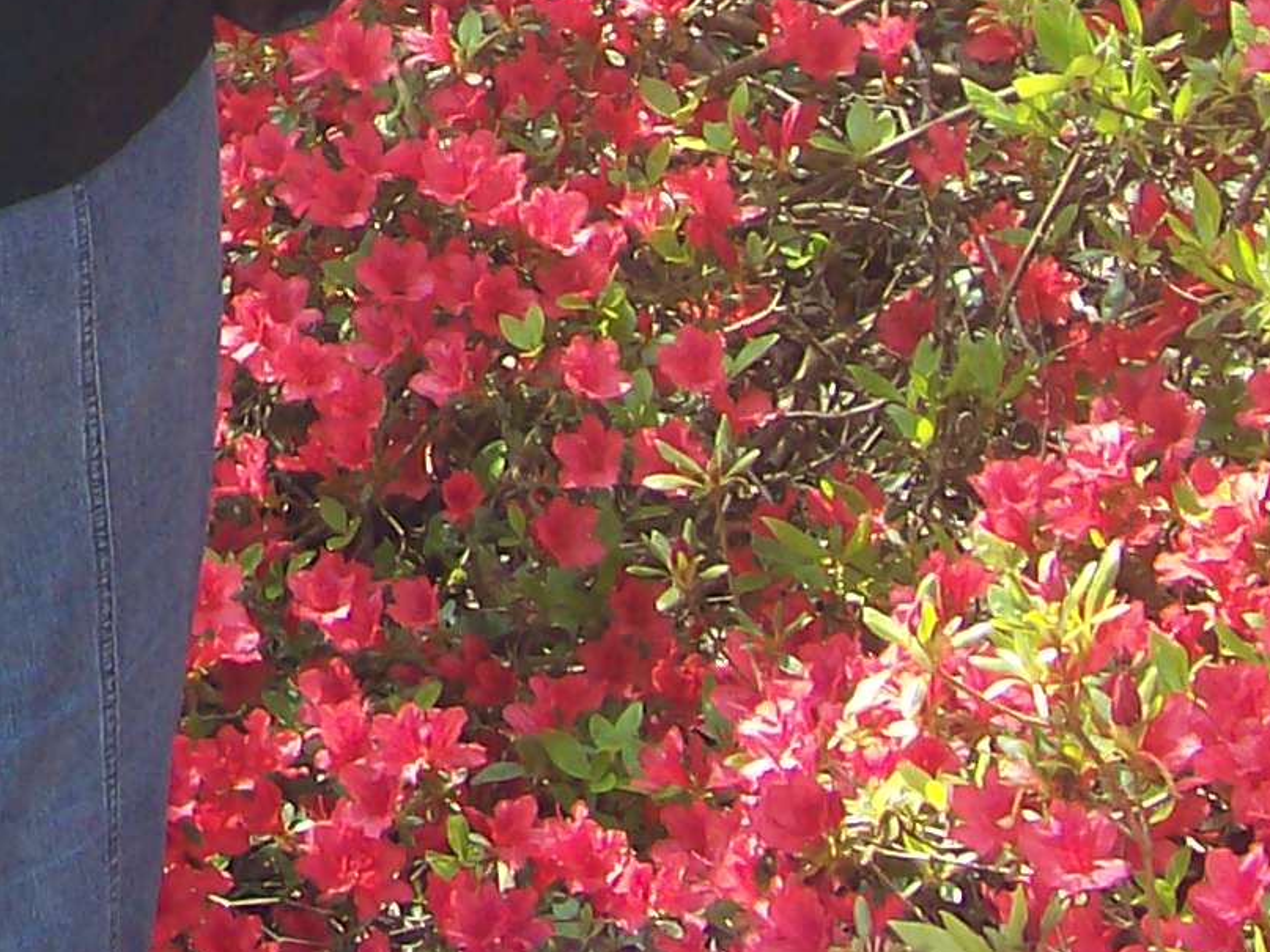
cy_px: -776
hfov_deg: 13.5
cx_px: -658
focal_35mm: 137
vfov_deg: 10.2
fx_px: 5026
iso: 80
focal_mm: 6
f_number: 2.7
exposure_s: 1/182
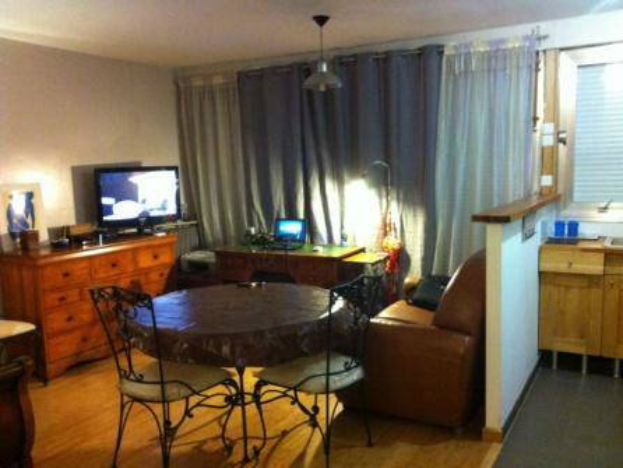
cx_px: 312
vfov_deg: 40.7
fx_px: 630
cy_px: 234
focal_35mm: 35
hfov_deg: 52.6
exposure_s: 1/15
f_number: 2.8
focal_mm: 3.85
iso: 800
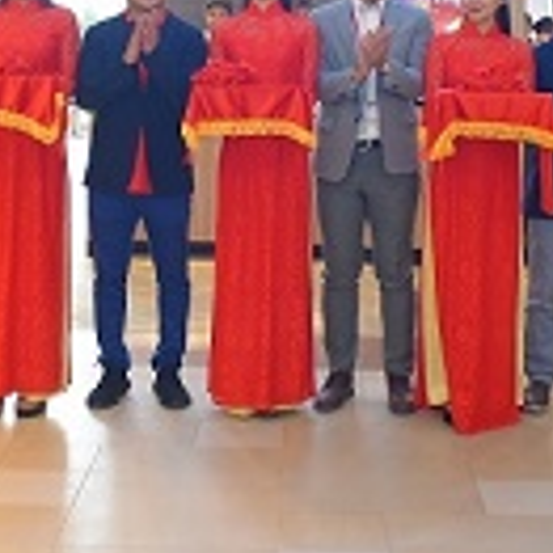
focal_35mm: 73
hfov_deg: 23.7
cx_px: 295
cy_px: -57
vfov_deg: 22.3
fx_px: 1319
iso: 1600
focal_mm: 24
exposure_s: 1/80
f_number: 4
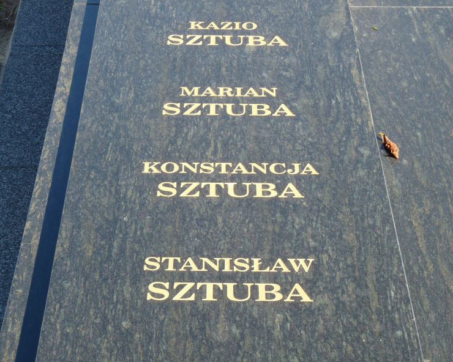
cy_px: 181
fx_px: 1287
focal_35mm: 96
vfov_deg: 16.0
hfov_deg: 20.0
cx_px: 215
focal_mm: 16.1
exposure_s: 1/200
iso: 100
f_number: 4.5
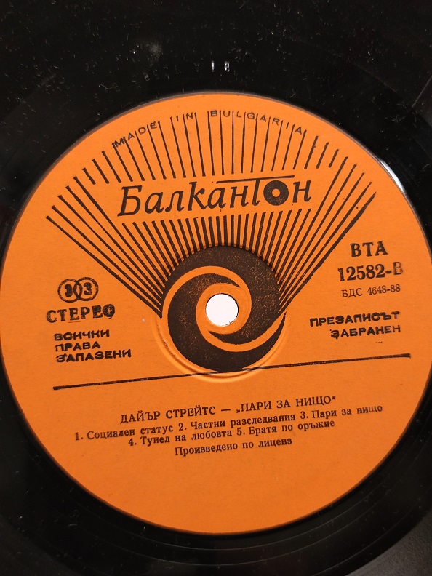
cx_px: 216
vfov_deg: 39.7
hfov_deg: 30.3
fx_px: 799
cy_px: 288
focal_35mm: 48
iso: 632
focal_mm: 6.72
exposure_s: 1/60
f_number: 1.69
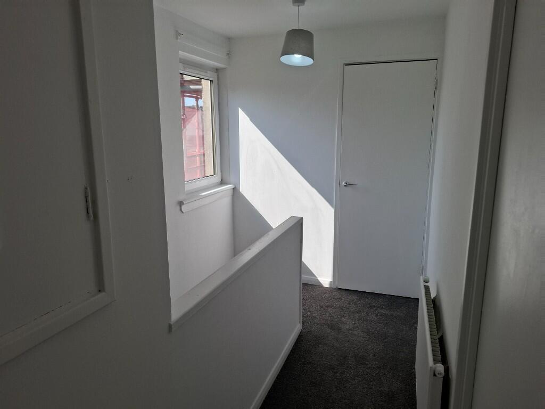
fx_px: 362
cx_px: 272
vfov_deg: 58.9
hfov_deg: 73.9
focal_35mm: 23
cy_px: 204
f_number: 1.8
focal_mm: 5.54
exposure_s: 1/864
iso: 50
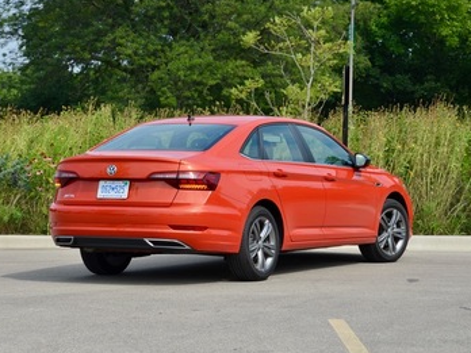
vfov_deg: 13.8
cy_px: 176
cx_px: 210
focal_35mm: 108
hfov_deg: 18.3
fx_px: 1463
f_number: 8
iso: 100
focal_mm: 65
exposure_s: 1/250
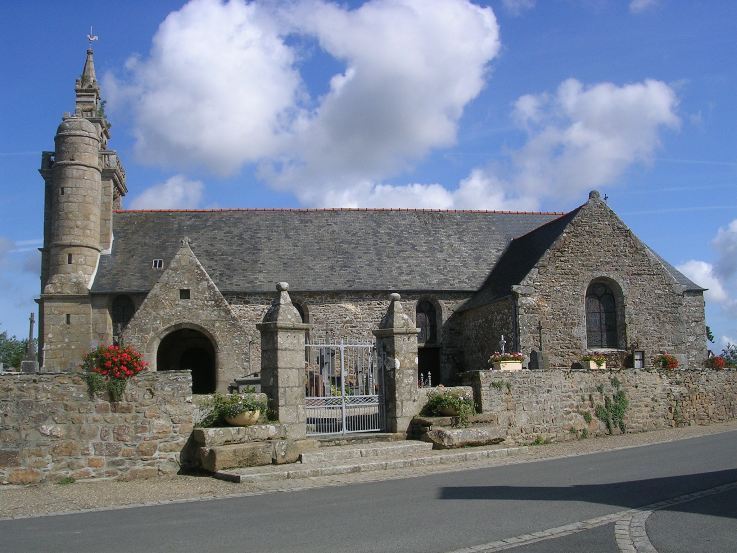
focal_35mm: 38
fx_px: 809
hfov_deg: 49.0
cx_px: 368
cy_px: 276
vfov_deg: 37.7
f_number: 5.6
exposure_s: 1/497
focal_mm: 5.8
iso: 50
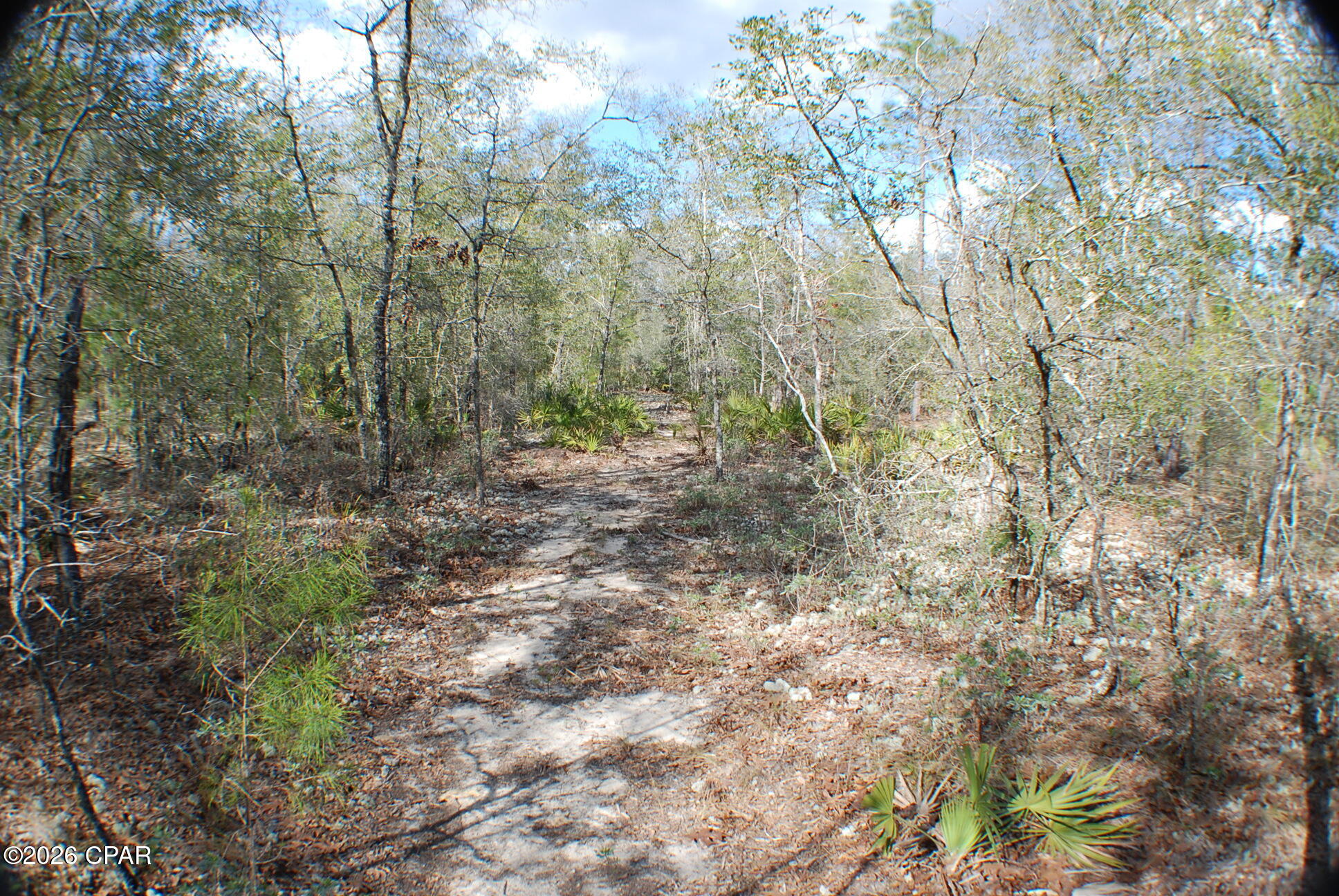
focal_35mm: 36
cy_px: 448
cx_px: 670
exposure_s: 1/250
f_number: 8
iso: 250
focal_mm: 24
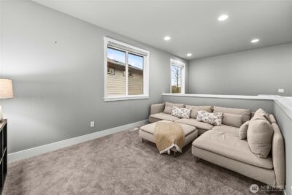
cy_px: 98
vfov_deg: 81.3
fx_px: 114
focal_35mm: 14
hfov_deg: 104.2
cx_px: 146
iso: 1000
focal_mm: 14
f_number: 7.1
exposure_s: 1/5
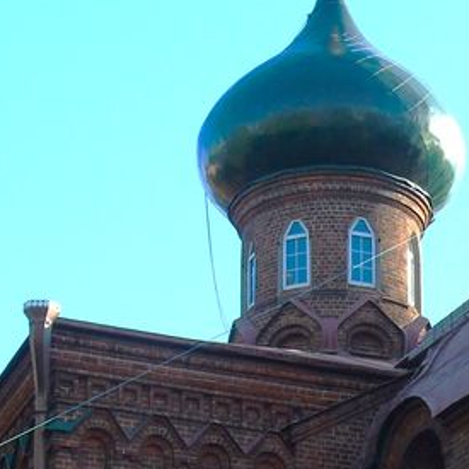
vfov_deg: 13.0
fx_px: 2008
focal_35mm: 131
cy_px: 566
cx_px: 351
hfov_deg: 13.3
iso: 80
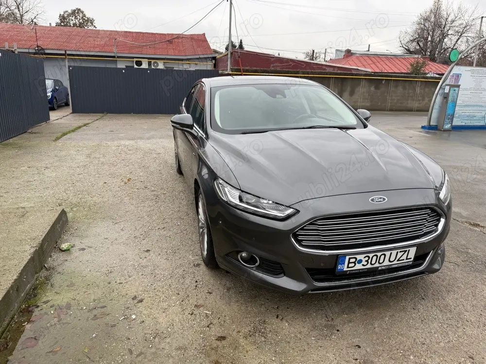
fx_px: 337
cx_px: 243
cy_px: 182
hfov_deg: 71.6
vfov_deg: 56.8
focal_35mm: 24
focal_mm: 6.76
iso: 80
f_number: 1.78
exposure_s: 1/665
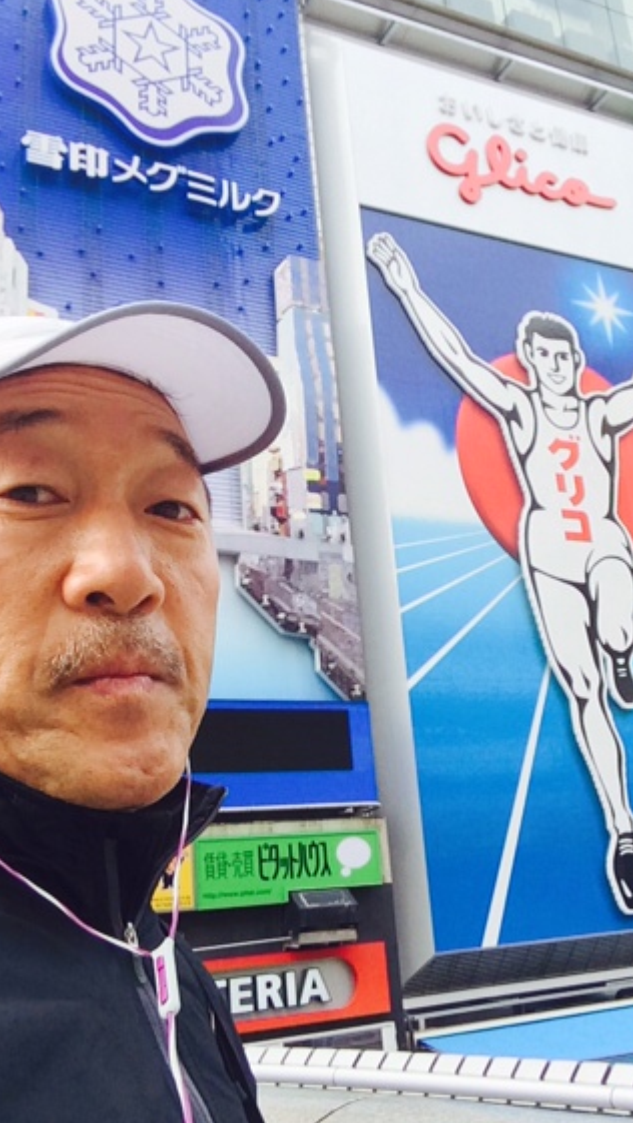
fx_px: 1222
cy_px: 516
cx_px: 407
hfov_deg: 28.9
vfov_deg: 49.3
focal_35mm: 41
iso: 50
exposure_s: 1/203
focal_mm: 2.15
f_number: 2.4
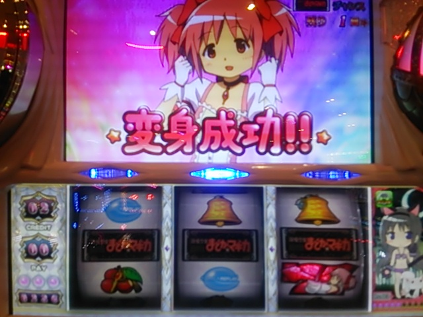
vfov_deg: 46.8
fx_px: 367
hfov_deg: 60.0
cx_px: 212
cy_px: 158
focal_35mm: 30
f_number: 1.94
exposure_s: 1/59
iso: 50
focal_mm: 4.06
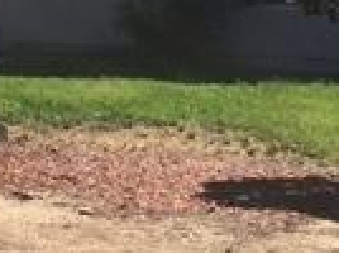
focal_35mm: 139
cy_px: -185
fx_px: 1359
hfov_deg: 13.6
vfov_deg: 10.1
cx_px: -119
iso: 25
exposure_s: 1/1709
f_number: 2.2
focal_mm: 4.15
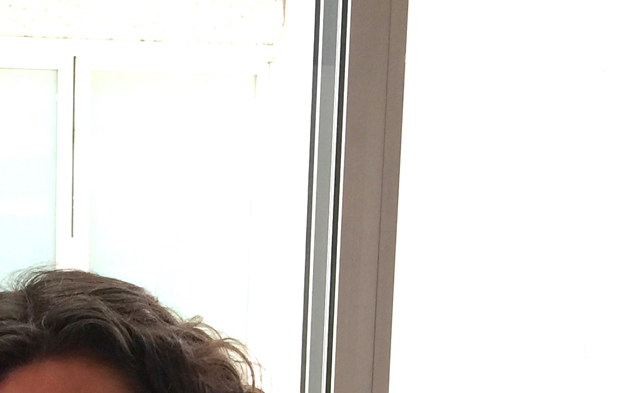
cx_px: -30
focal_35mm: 93
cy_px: 634
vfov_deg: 13.1
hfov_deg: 21.4
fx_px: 1597
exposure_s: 1/15
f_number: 2.2
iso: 32
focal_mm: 4.15
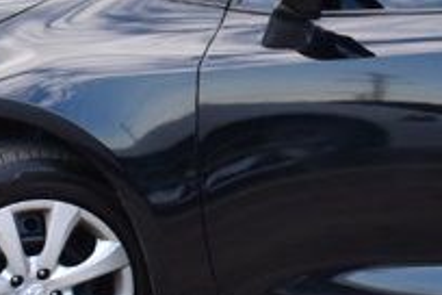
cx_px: 702
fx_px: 2683
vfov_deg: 6.3
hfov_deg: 9.1
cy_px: 113
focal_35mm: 219
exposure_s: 1/100
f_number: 9
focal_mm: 29
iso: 400
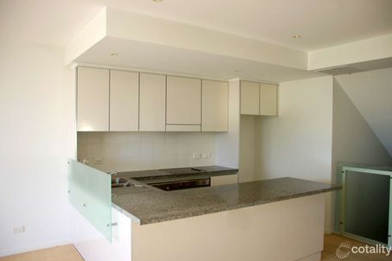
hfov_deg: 65.5
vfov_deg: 46.4
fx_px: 305
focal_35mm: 28
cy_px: 132
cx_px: 202
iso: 200
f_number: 4
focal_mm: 18
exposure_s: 1/160
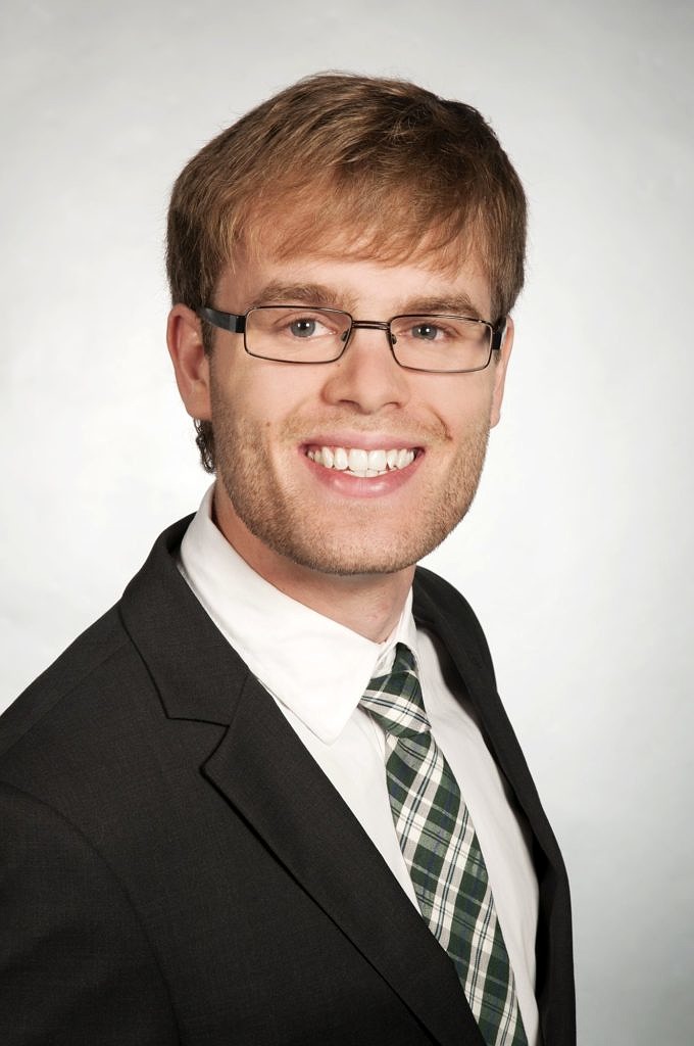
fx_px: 2696
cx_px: 347
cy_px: 523
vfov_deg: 21.9
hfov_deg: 14.7
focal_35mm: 93
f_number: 13
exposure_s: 1/125
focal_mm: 62
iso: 200
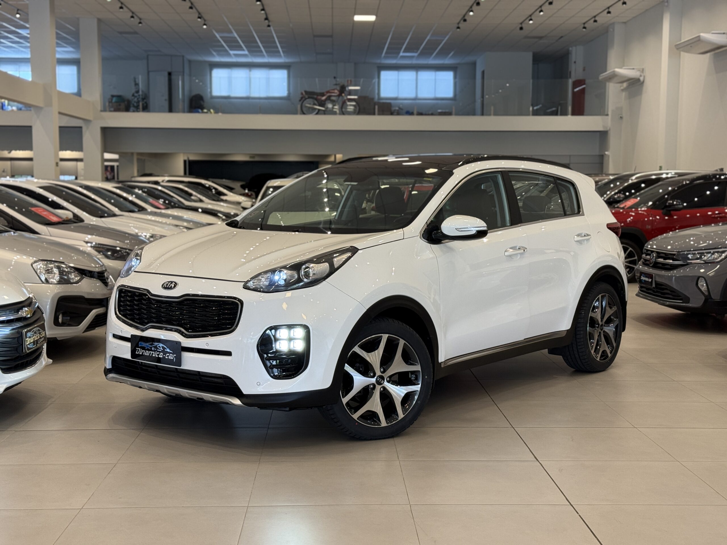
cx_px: 364
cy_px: 272
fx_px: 1008
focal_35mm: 48
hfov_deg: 39.7
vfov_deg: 30.3
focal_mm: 6.76
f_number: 1.78
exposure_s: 1/60
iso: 80
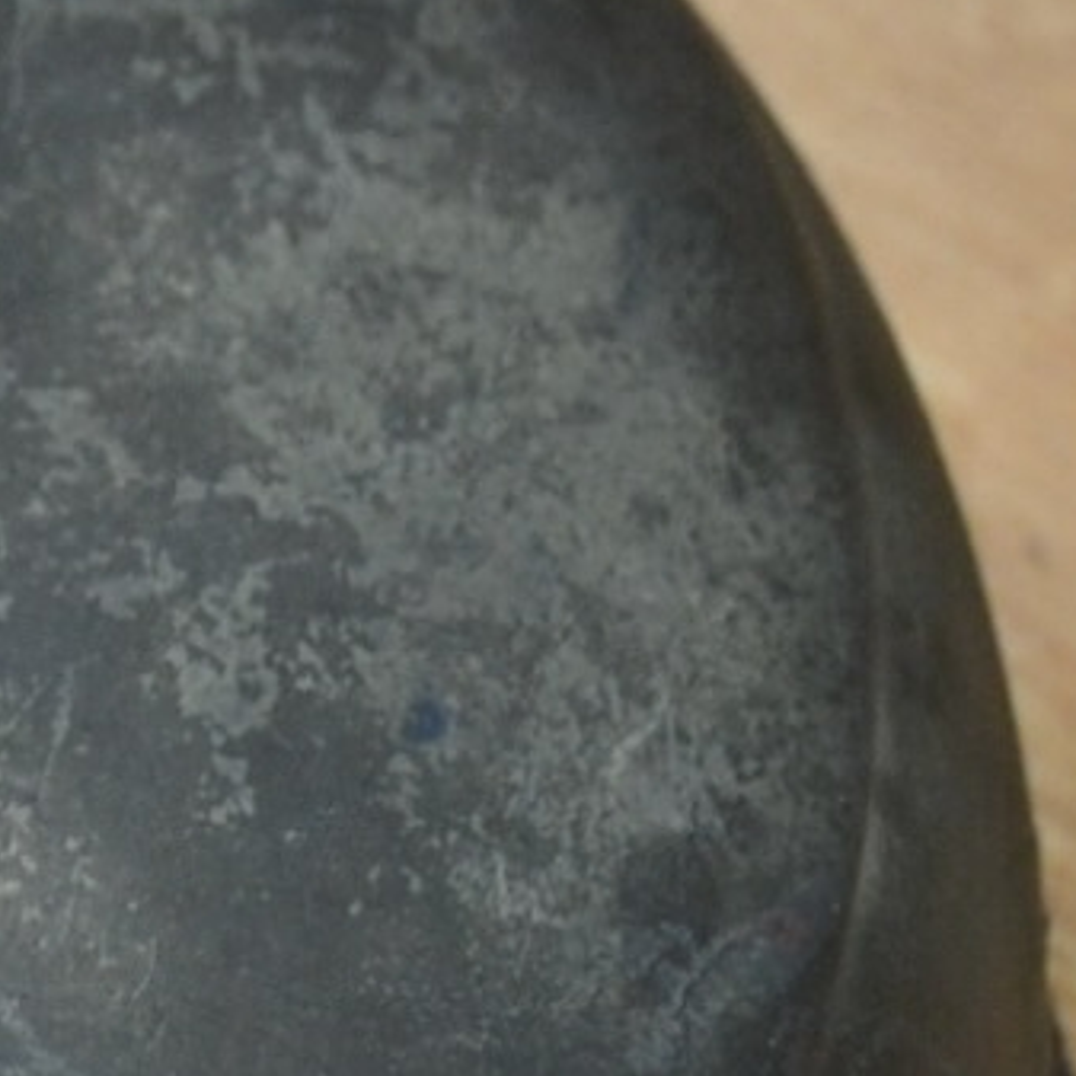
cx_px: -45
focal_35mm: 198
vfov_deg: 8.8
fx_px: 6963
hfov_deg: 8.8
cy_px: 1140
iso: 900
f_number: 4.2
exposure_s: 1/60
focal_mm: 32
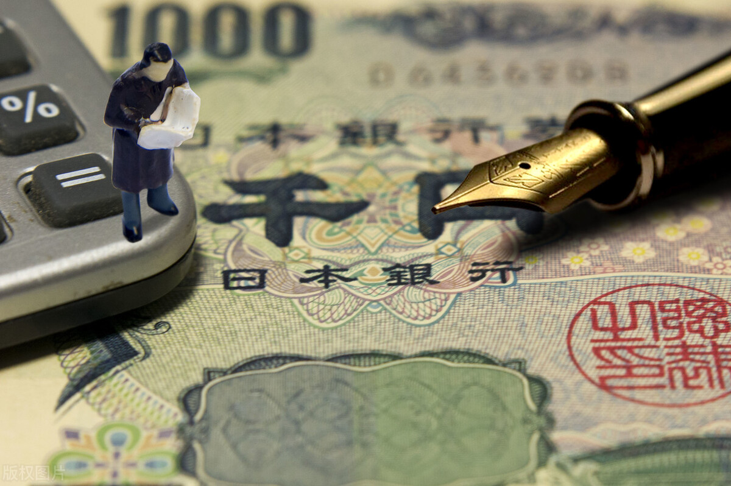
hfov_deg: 27.0
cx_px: 366
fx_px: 1522
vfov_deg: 18.2
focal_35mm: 75
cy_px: 243
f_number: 8
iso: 500
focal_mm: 50
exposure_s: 1/50
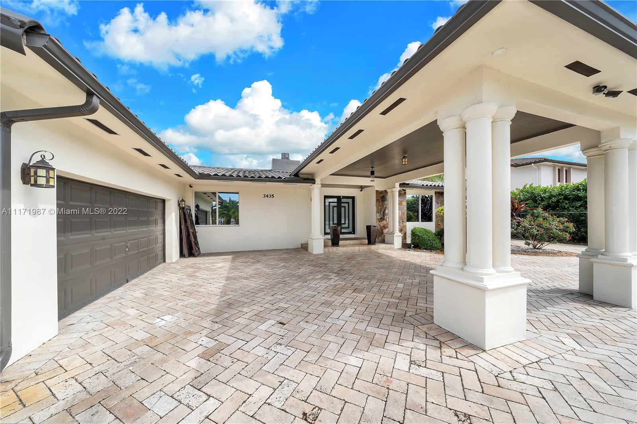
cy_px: 212
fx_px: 212
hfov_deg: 112.6
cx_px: 318
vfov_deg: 90.0
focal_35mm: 12
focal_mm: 12
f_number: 11
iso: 50
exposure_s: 1/6
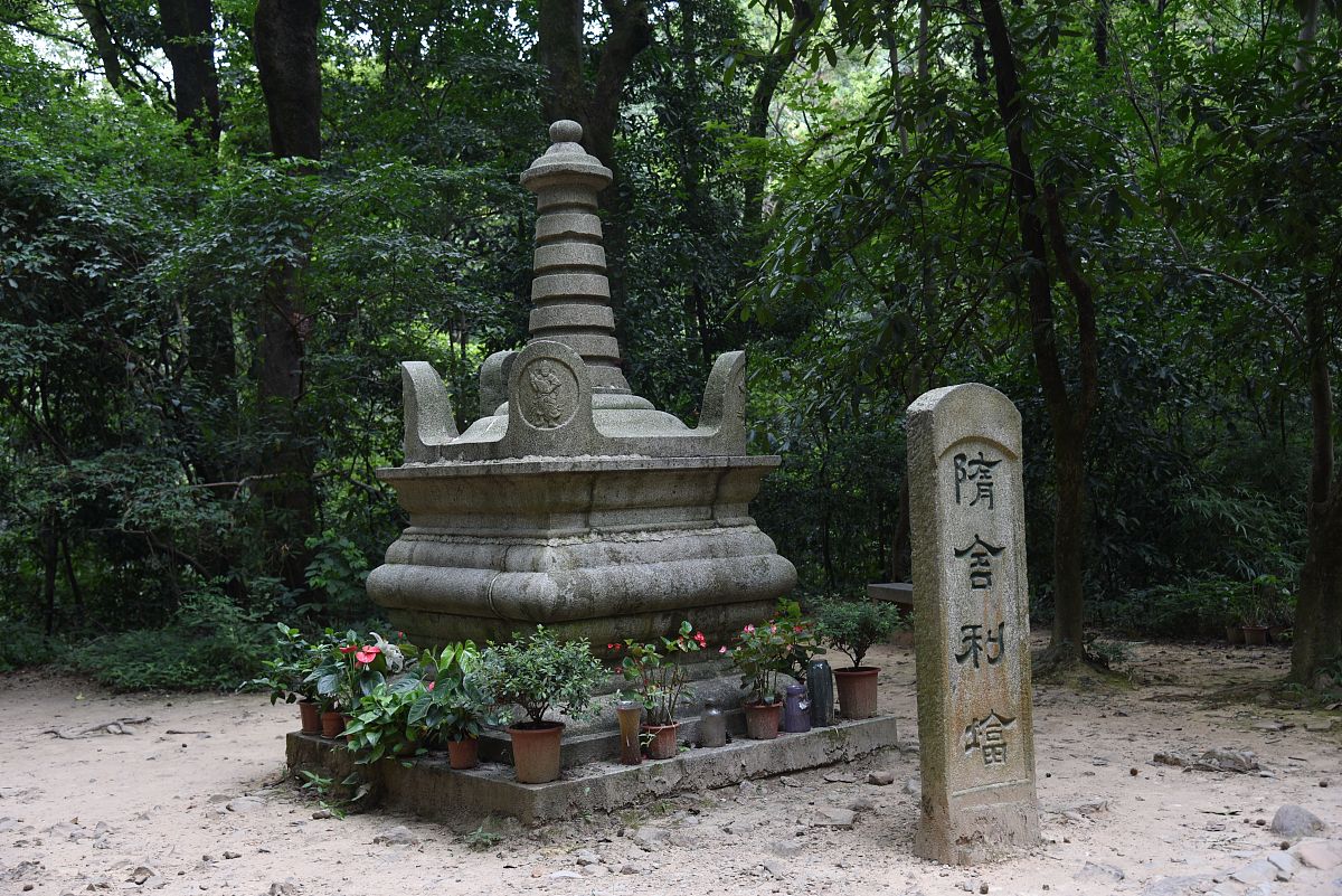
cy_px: 448
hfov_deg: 50.7
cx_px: 671
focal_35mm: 38
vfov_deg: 35.1
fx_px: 1417
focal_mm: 38
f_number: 4.5
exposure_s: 1/60
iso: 500
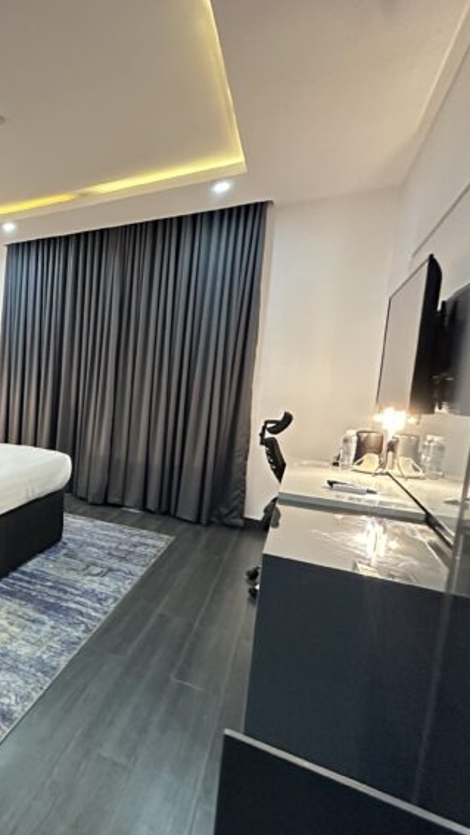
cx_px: -47
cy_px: 428
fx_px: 465
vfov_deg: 83.8
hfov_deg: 42.2
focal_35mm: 21
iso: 1250
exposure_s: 1/50
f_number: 2.2
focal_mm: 2.22
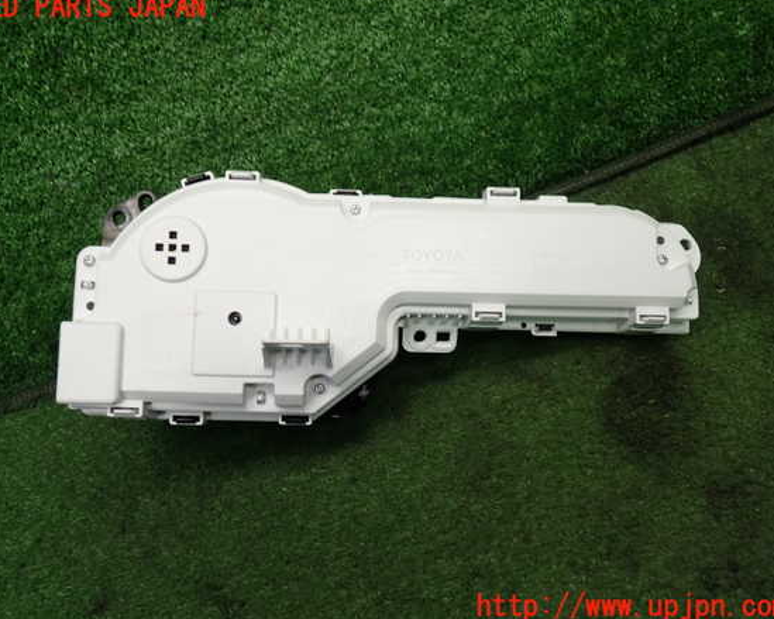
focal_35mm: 32
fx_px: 733
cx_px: 372
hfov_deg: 55.7
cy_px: 307
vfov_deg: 45.8
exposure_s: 1/60
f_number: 2.3
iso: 125
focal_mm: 5.4
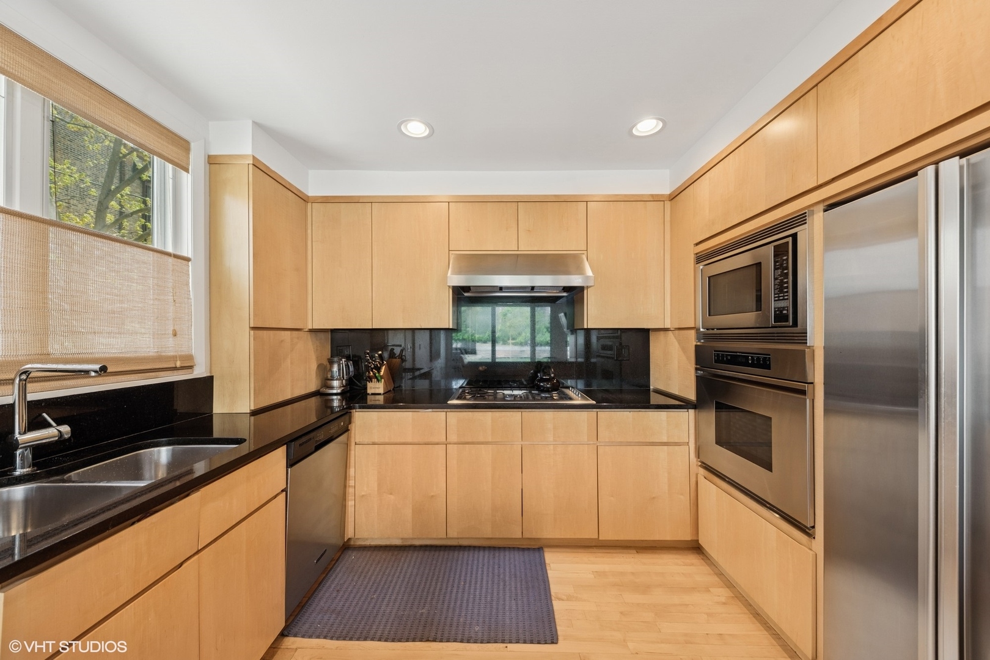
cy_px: 330
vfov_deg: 90.0
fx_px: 330
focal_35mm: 12
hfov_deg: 112.6
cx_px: 495
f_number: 8
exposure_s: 1/10
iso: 200
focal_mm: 12
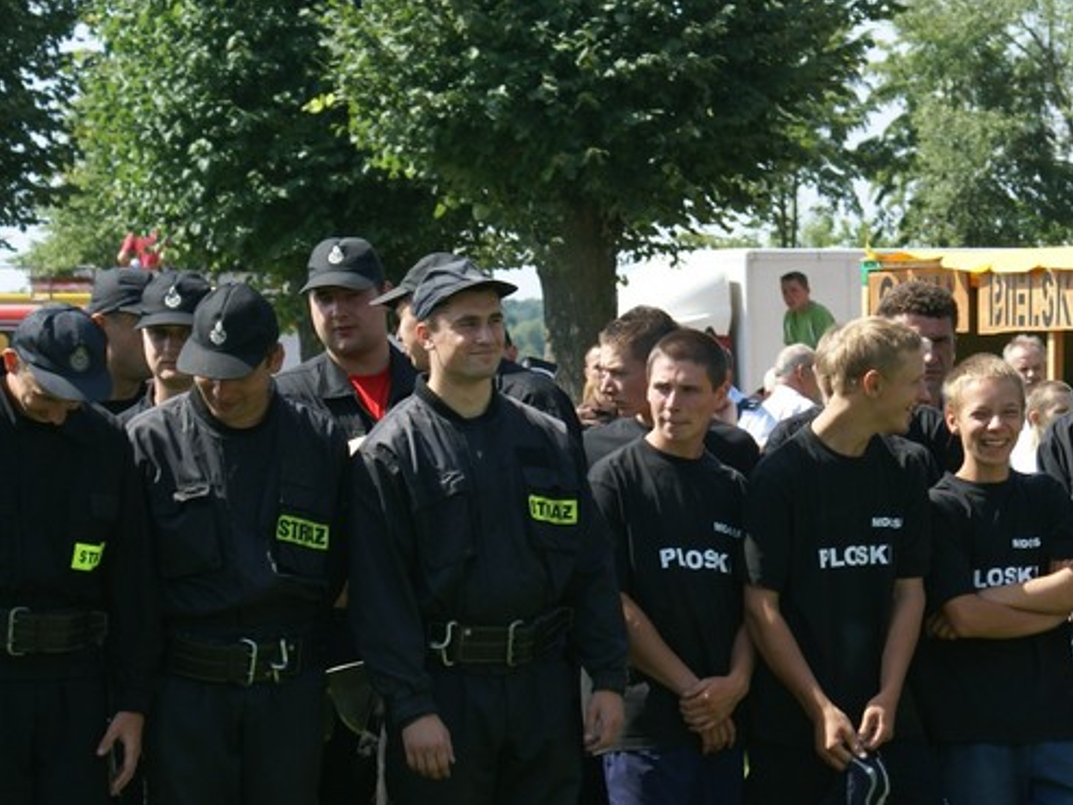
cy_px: 552
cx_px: 940
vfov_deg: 7.1
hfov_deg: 9.4
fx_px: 6511
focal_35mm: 210
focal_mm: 70
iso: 100
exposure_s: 1/160
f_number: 6.3
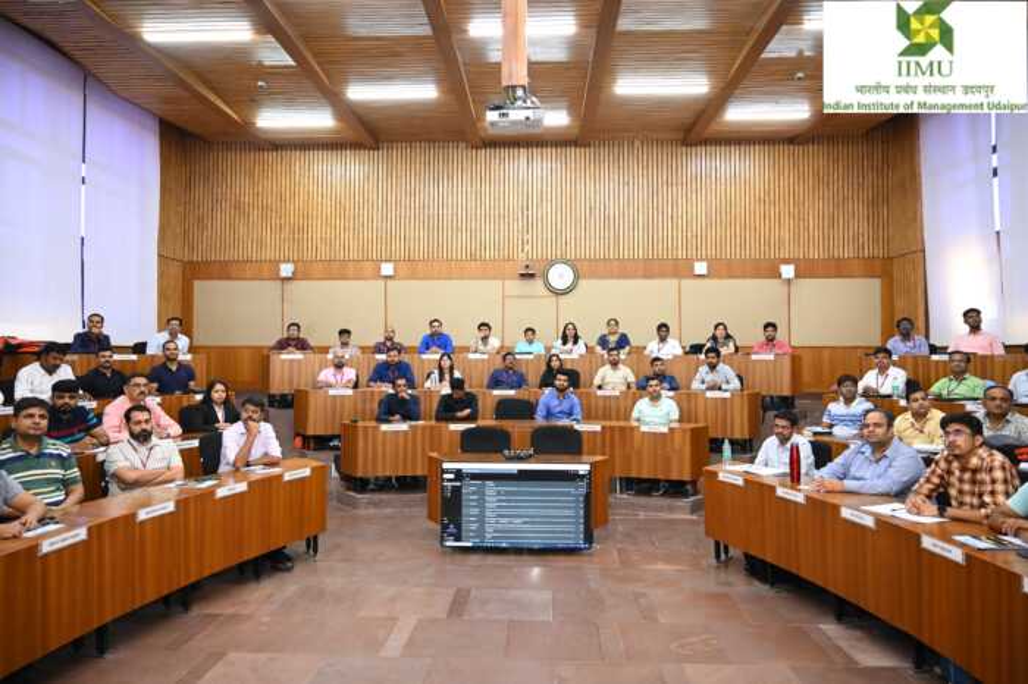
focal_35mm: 24
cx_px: 514
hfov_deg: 73.8
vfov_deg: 53.1
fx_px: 685
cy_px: 342
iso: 2500
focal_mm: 24
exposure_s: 1/125
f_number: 4
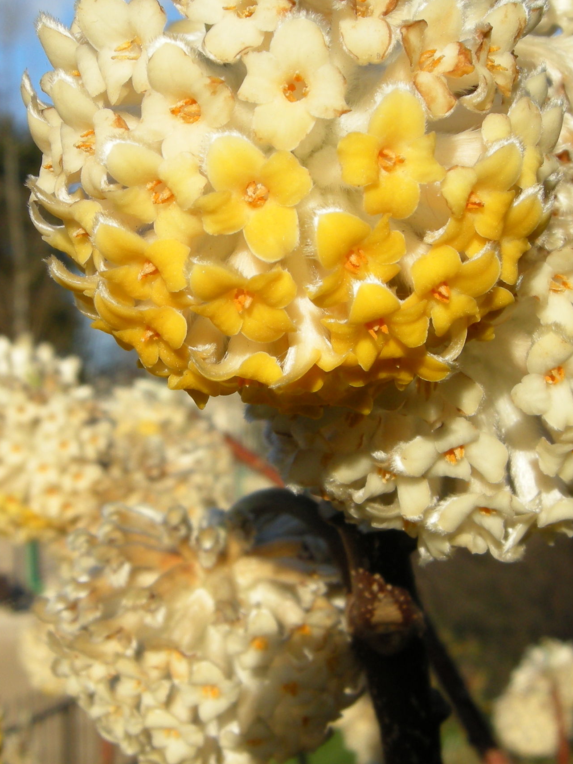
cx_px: 359
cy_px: 329
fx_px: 1081
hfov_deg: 29.6
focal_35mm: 49
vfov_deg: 38.8
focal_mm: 7.5
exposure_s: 1/240
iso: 64
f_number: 5.4
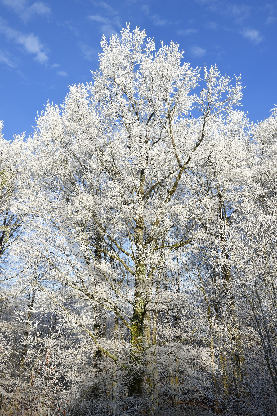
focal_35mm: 40
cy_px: 208
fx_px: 462
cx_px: 138
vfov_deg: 48.5
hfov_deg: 33.4
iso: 200
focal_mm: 40
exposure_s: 1/250
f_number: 10
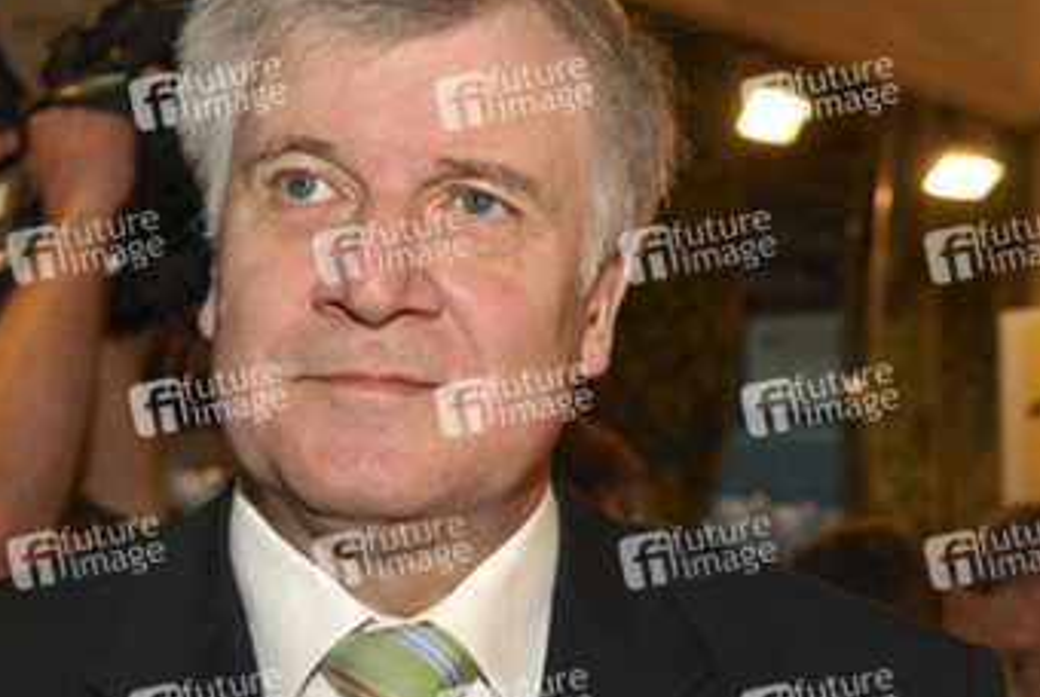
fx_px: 2518
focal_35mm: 87
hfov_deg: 23.3
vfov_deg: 15.8
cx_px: 428
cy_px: 324
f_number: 6.3
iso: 400
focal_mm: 44
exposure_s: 1/60
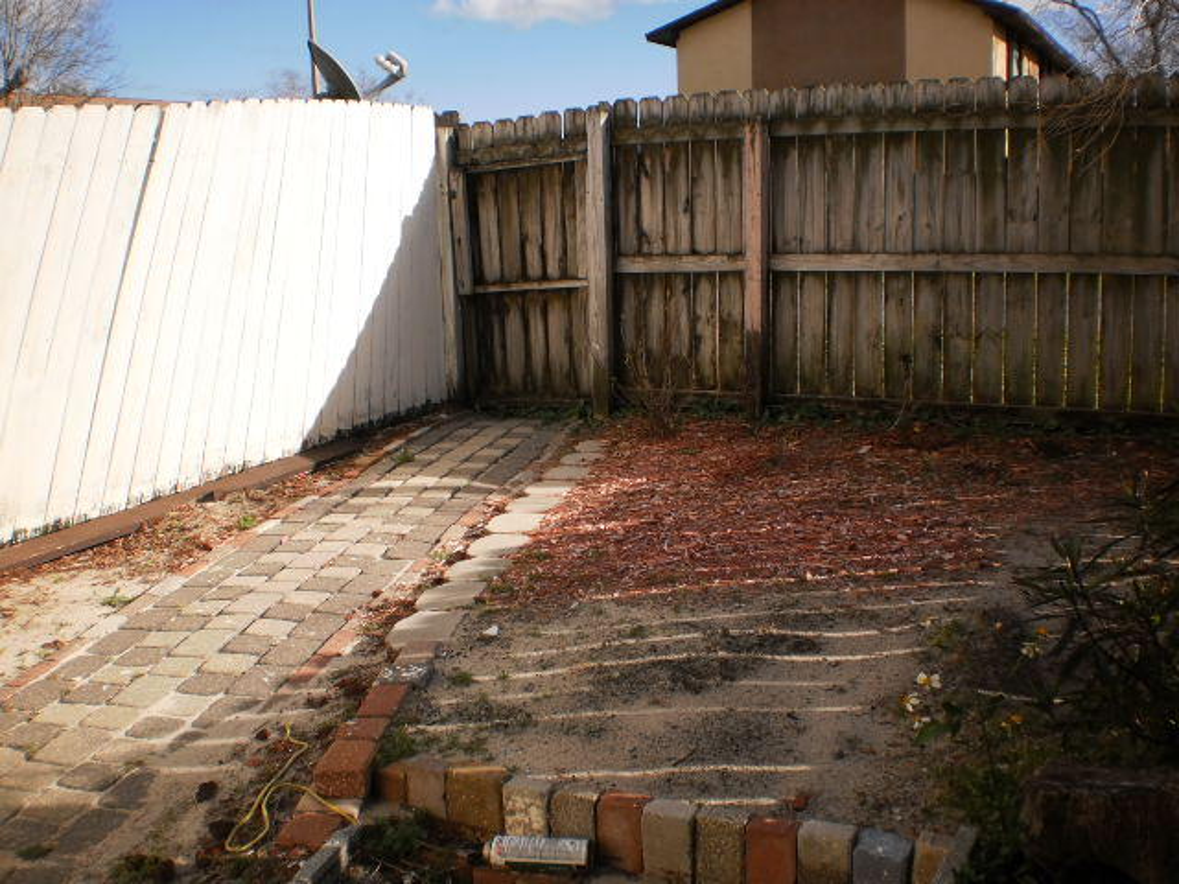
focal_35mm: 36
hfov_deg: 51.4
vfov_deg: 39.7
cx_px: 590
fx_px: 1226
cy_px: 442
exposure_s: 1/800
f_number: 4.6
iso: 100
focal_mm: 6.3
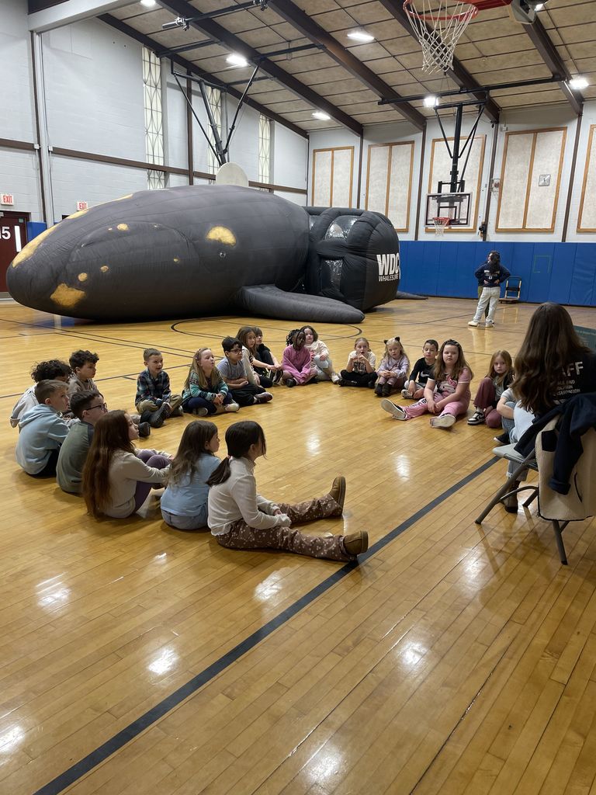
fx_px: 597
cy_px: 398
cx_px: 298
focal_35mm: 26
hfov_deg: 53.1
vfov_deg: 67.3
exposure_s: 1/60
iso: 64
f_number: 1.6
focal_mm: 4.2
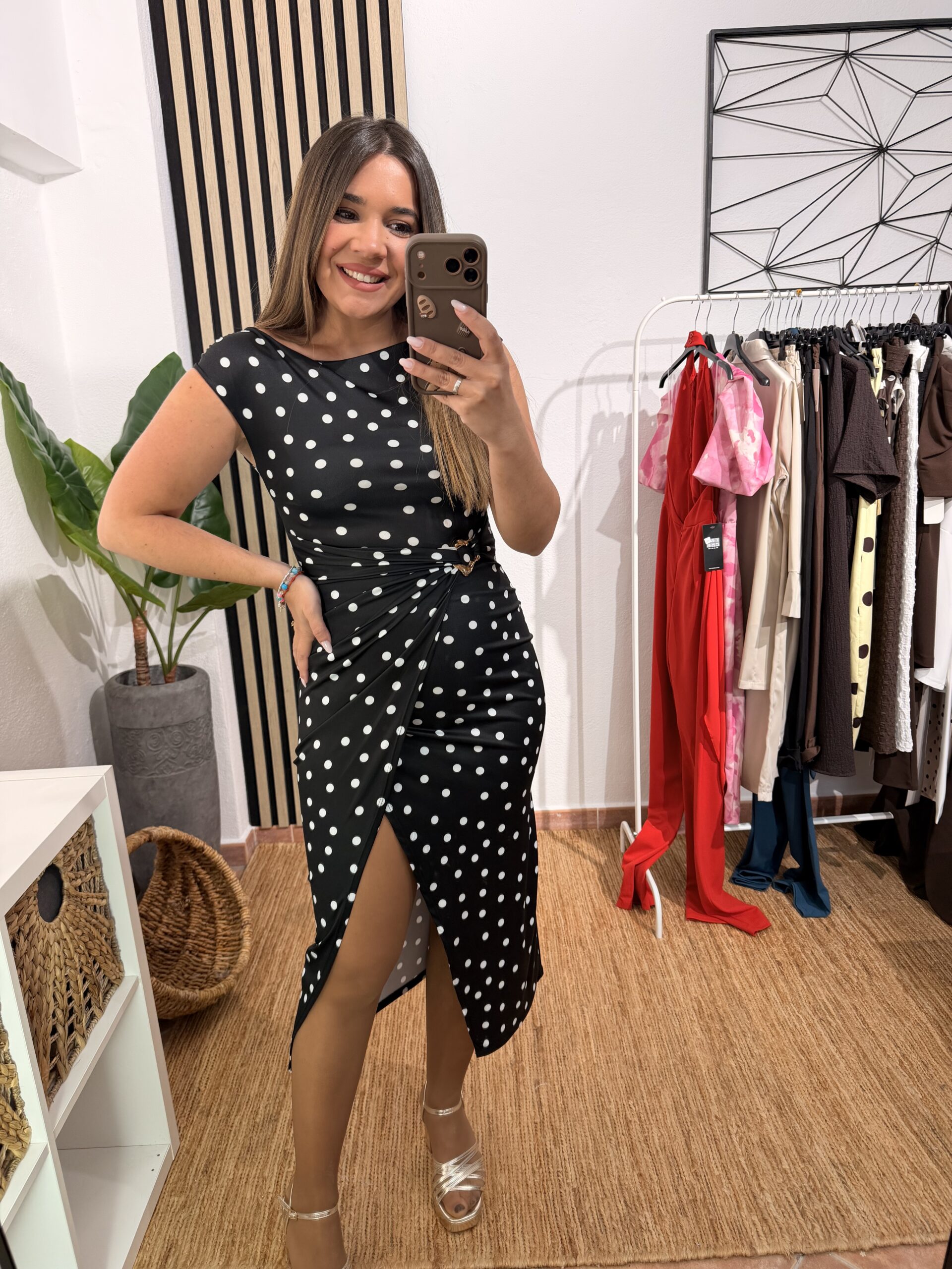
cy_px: 634
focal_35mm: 24
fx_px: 880
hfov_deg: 56.8
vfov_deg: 71.6
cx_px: 476
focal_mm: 6.76
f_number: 1.78
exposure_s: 1/100
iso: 100
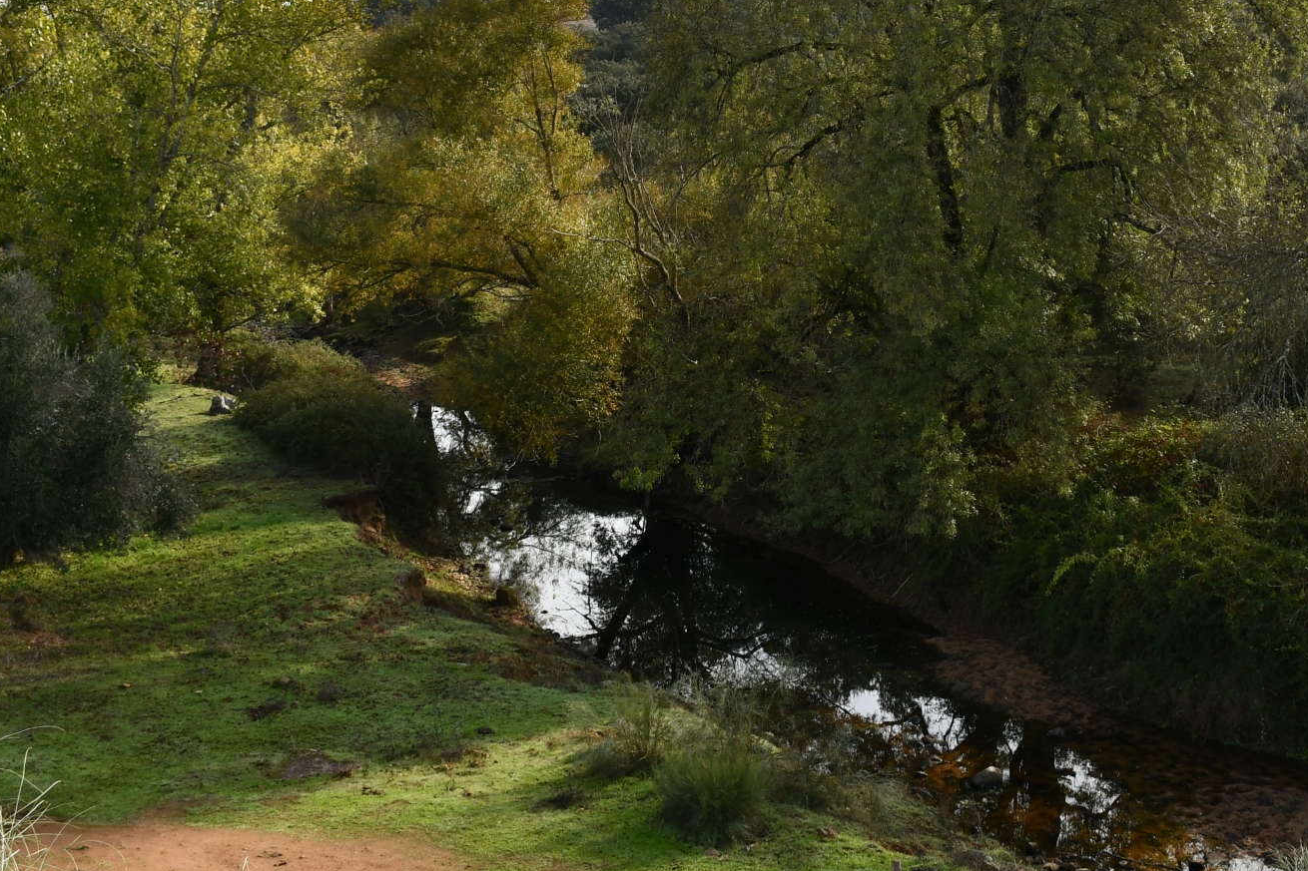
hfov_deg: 36.1
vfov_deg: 24.1
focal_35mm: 55
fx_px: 1998
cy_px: 123
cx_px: 793
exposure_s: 1/250
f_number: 5.6
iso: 100
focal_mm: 20
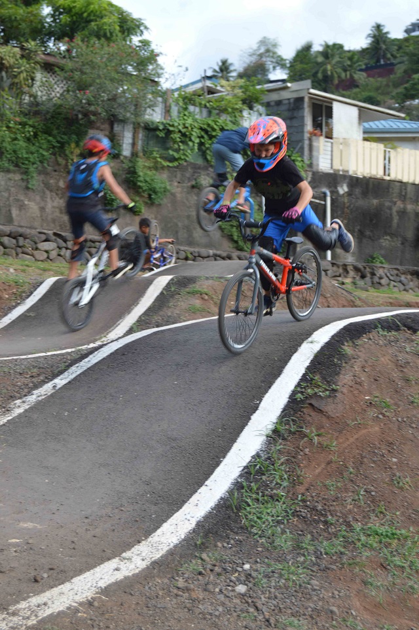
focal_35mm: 57
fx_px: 996
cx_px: 210
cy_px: 315
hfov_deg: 23.7
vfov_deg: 35.1
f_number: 5.6
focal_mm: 38
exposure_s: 1/125
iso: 110
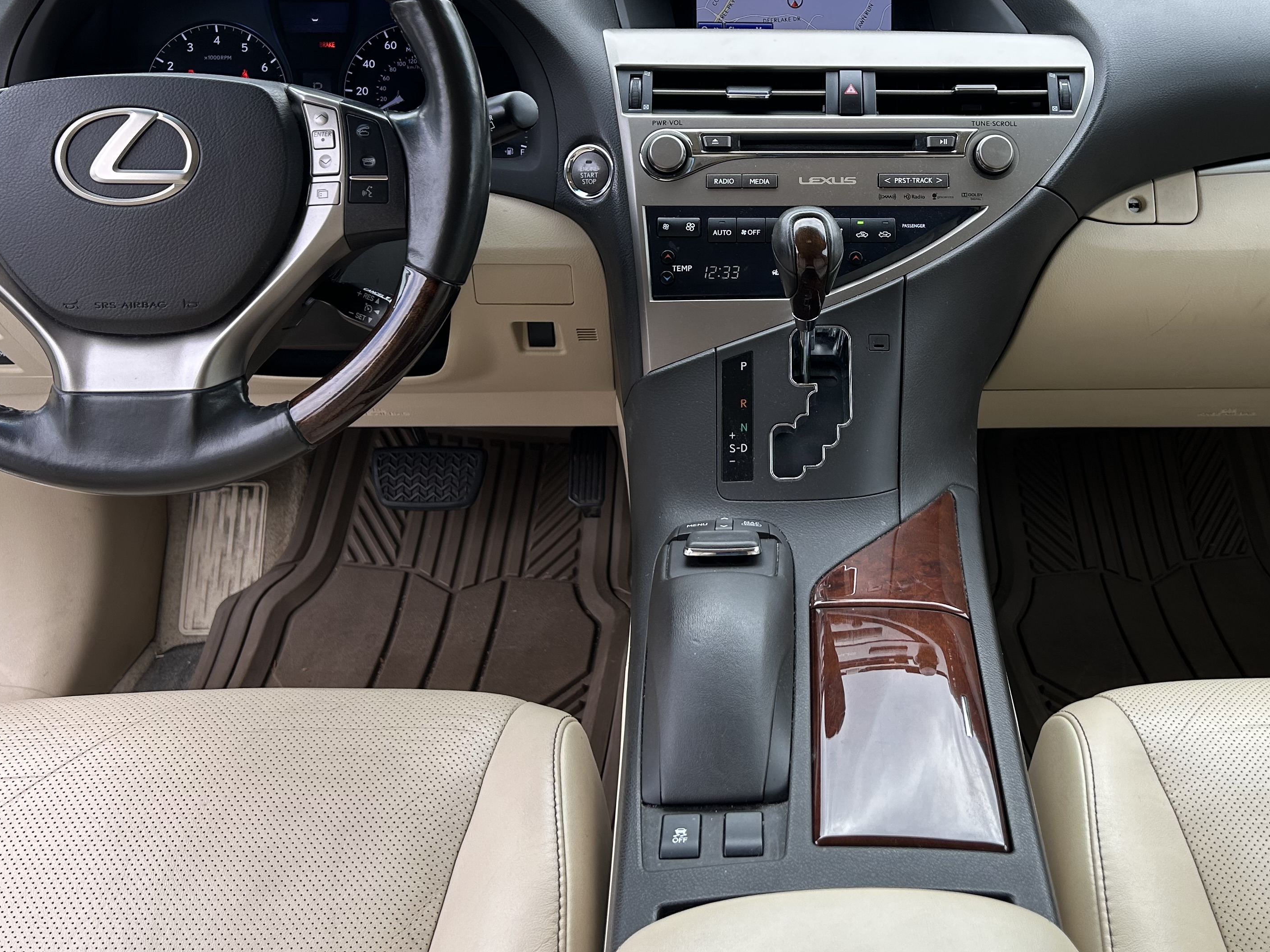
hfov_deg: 49.4
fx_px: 1358
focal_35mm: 37
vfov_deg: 38.3
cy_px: 326
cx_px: 827
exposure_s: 1/401
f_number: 1.5
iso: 50
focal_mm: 5.7
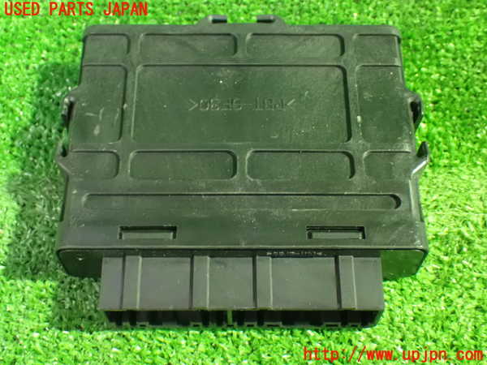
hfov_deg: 38.2
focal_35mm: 50
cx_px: 244
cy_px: 182
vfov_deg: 29.1
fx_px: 703
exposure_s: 1/13
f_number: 3.2
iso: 1600
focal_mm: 9.01
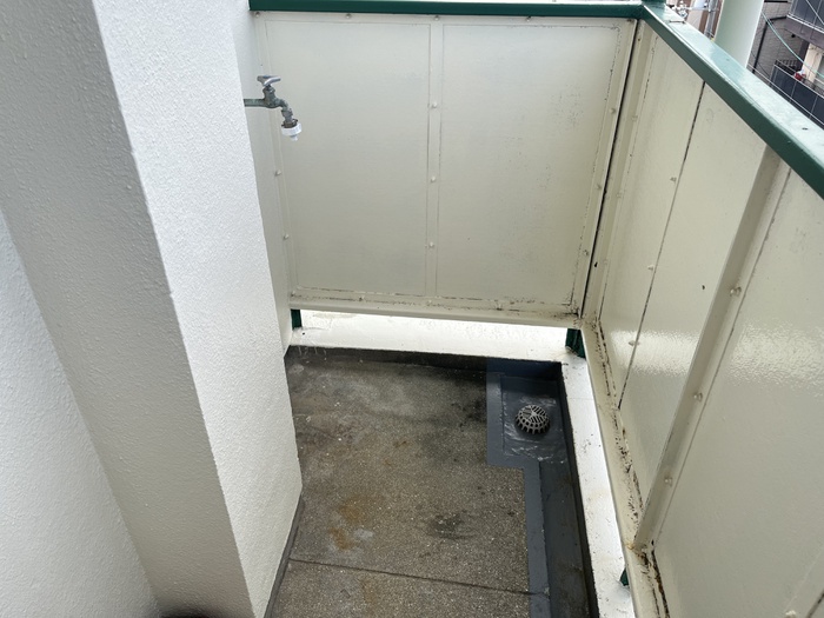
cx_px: 412
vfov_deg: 53.1
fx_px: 619
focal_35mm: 26
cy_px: 309
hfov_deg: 67.3
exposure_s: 1/646
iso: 50
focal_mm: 5.1
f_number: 1.6
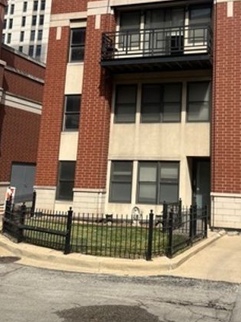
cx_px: 179
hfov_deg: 34.4
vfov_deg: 45.1
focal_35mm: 41
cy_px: 109
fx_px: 381
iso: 50
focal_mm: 5.1
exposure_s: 1/2899
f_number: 1.6
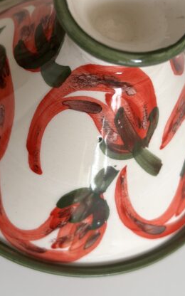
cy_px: 127
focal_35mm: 53
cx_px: 65
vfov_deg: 38.1
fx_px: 428
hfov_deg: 24.3
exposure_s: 1/100
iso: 100
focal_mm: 5.96
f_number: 1.6
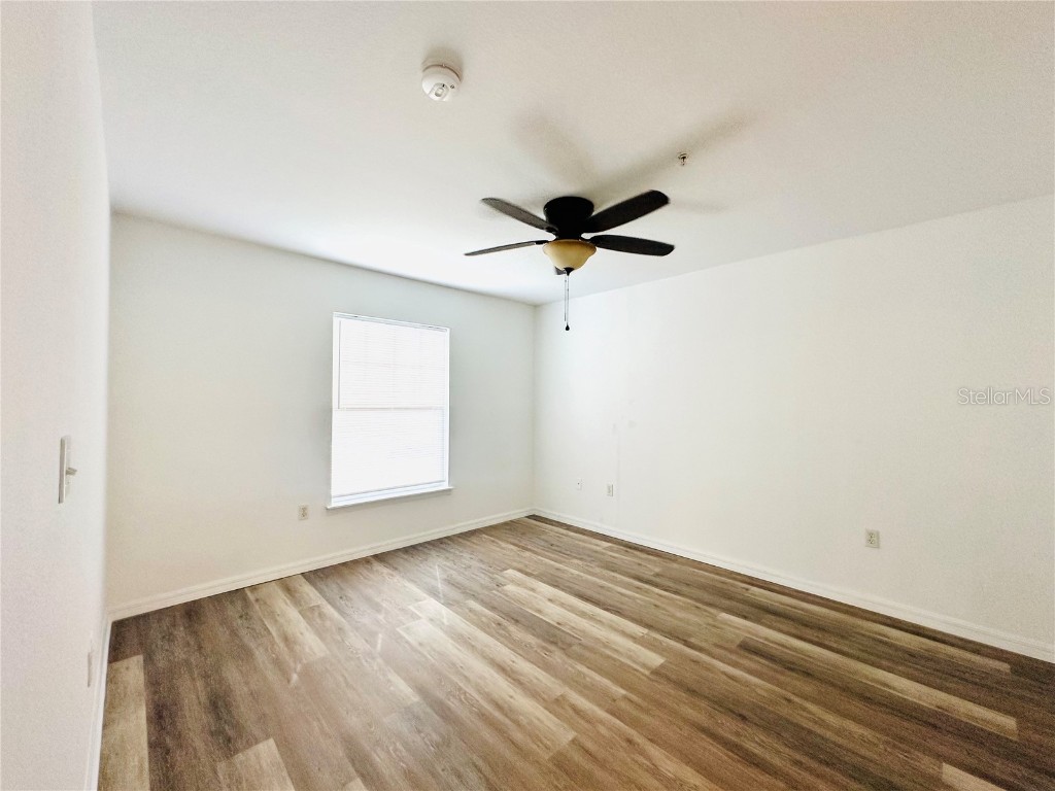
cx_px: 528
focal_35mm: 14
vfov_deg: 85.7
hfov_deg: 102.1
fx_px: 427
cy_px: 396
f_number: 2.2
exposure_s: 1/120
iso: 200
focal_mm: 2.22
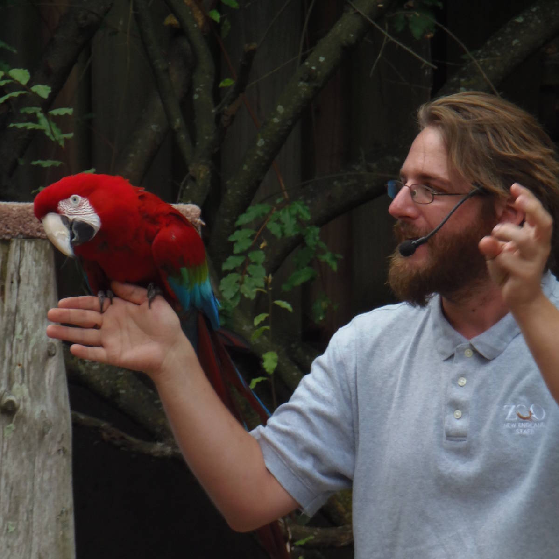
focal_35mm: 528
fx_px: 9647
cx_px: 280
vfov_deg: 3.3
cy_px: 358
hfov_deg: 3.3
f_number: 5
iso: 125
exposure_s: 1/125
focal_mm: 82.8
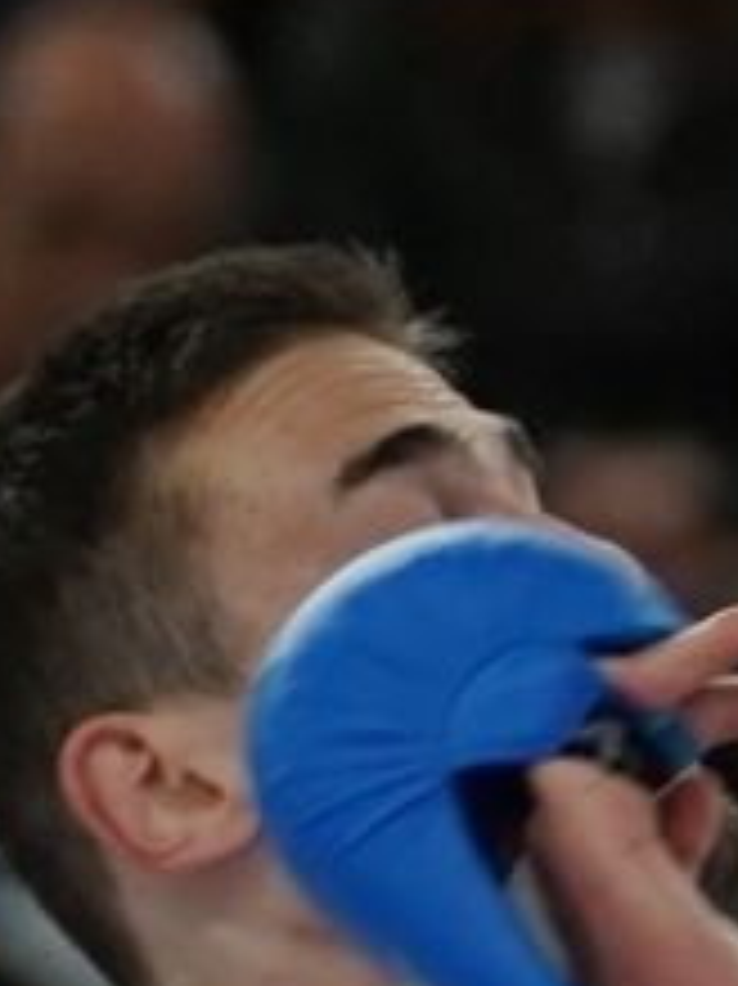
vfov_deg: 1.1
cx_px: 2115
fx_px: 50619
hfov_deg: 0.8
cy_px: 2350
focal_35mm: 1779
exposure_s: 1/1000
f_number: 2.8
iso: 1250
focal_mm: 150
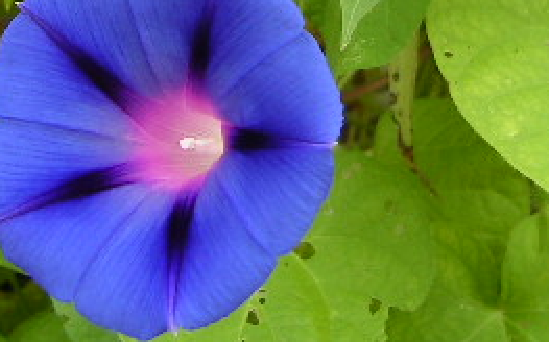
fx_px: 1391
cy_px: -138
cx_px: 280
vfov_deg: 13.4
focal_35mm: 93
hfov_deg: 22.3
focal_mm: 5.6
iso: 50
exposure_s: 1/98.2
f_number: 2.8
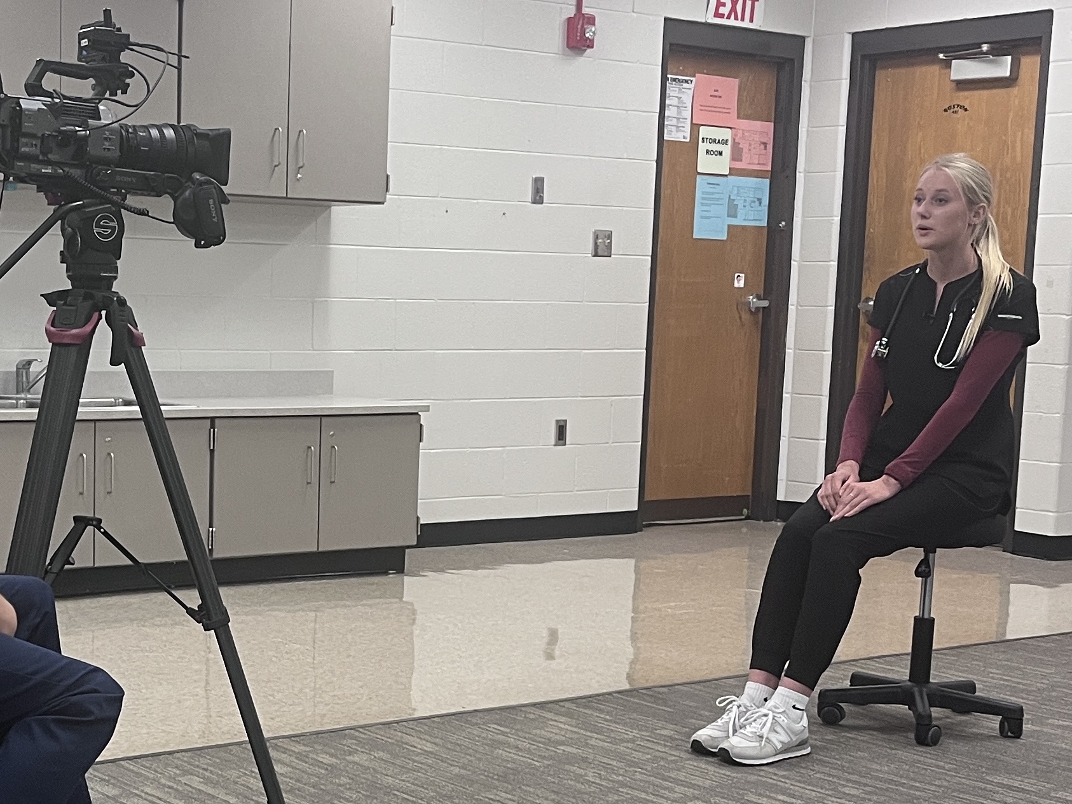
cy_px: 402
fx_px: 805
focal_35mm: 26
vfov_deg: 53.1
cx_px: 536
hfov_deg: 67.3
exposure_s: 1/60
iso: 200
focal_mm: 5.1
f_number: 1.6
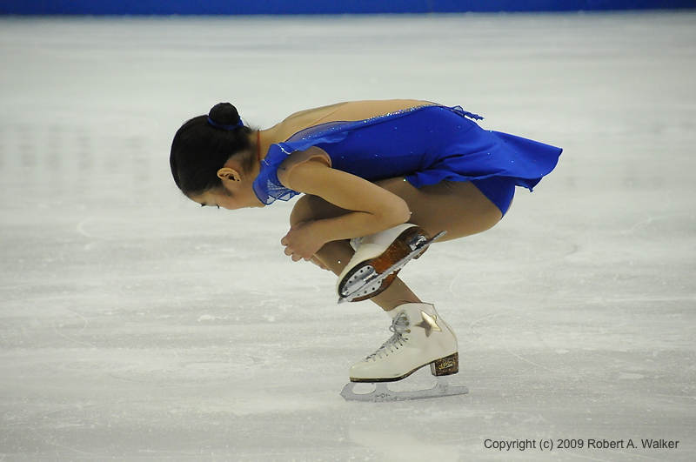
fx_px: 4923
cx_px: 348
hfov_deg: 8.1
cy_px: 231
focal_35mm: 255
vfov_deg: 5.4
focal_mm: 170
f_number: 5.6
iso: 3200
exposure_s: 1/1000
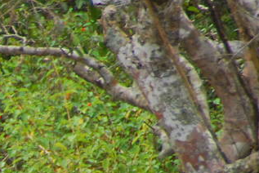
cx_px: -351
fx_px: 10902
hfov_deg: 1.4
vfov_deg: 0.9
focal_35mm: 1514
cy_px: 413
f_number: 5.6
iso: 320
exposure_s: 1/125
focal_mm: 200
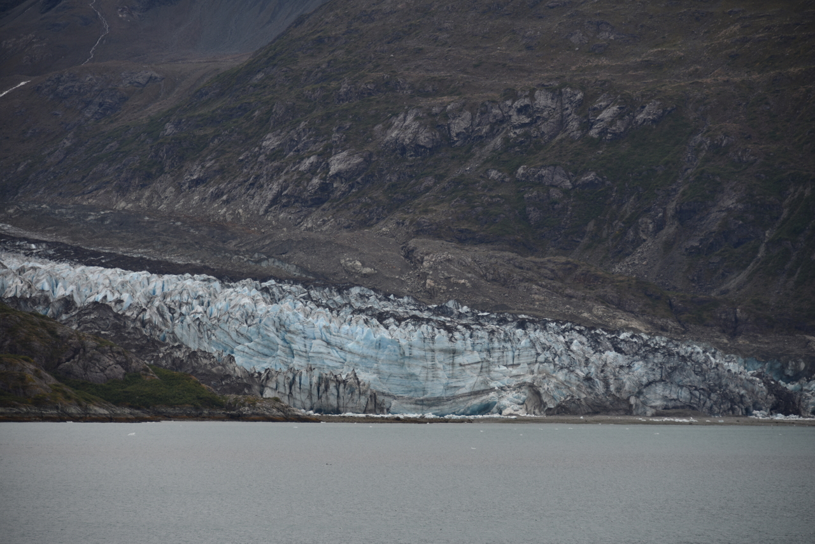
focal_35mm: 160
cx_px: 408
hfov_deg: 12.8
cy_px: 272
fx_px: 3623
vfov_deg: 8.6
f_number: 5.6
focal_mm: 160
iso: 110
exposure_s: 1/320
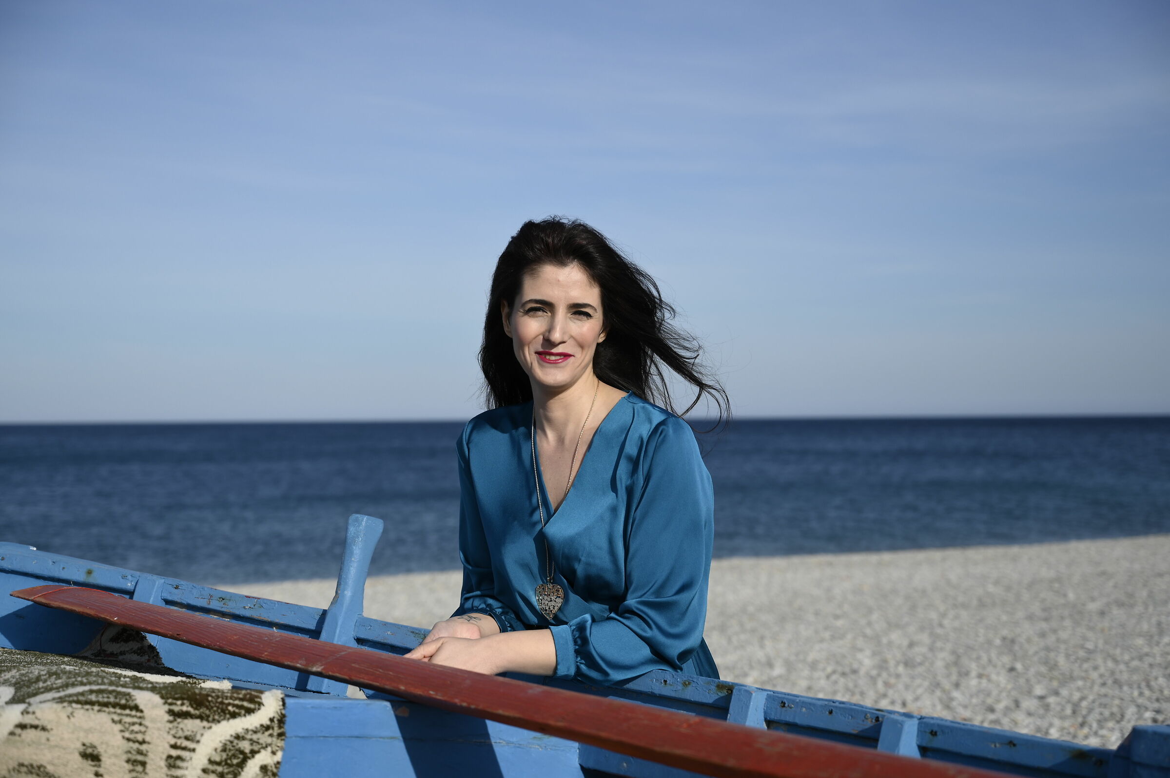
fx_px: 1981
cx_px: 585
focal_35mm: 61
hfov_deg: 32.9
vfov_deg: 22.2
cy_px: 389
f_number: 4.5
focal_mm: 61
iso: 160
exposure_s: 1/2500
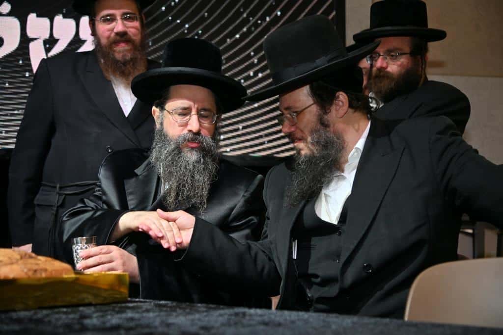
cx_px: 252
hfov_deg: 39.6
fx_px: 699
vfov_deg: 27.0
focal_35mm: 50
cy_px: 168
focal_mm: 50
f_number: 4
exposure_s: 1/160
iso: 250
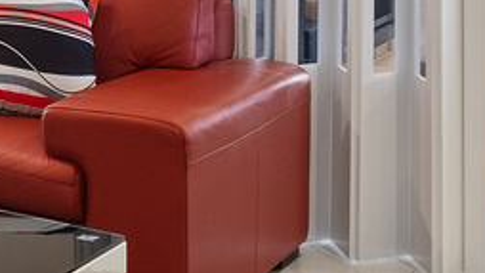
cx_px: -288
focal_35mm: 99
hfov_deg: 18.5
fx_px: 1273
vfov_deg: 11.4
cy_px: -205
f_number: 11
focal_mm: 10
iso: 320
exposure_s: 1
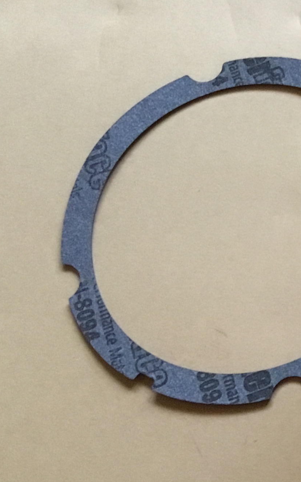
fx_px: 1063
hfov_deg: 14.2
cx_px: 544
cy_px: 242
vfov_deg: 25.5
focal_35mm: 81
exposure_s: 1/17
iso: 250
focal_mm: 3.3
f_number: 2.4
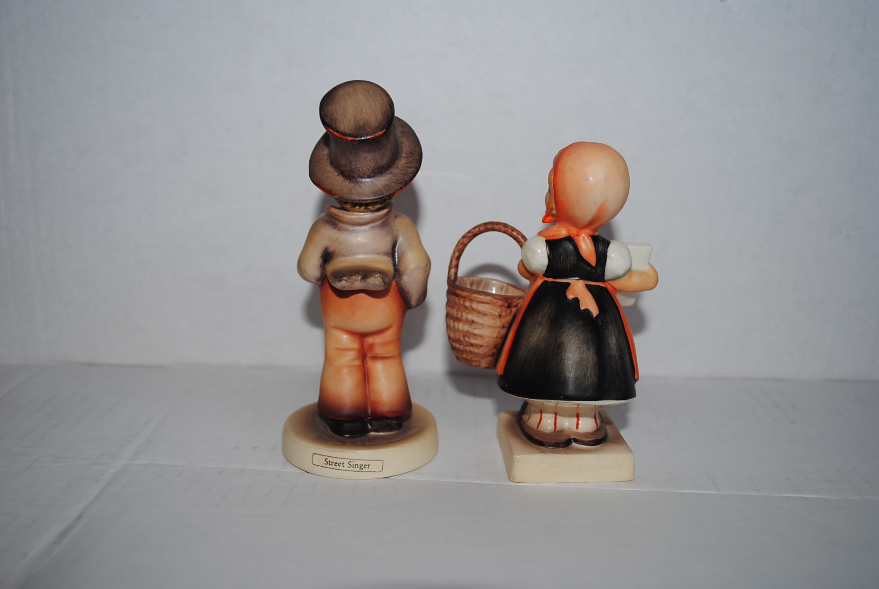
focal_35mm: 36
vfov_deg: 37.0
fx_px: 880
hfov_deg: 53.1
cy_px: 294
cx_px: 440
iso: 100
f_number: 4
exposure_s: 1/25
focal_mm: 24
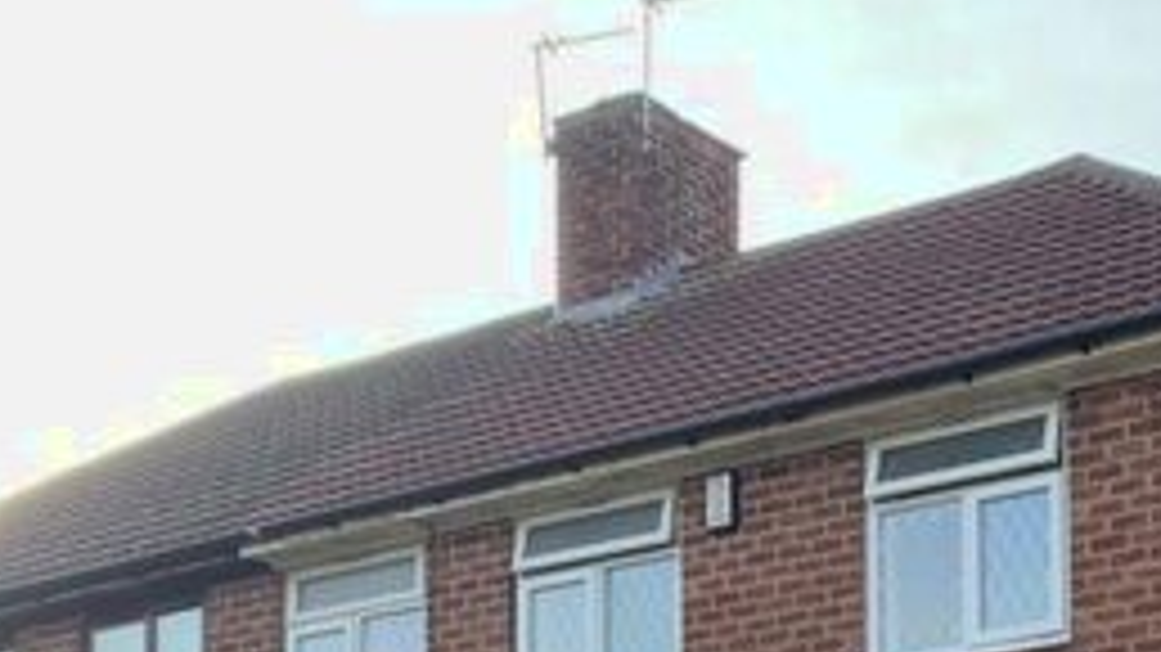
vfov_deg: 14.4
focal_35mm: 77
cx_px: 1107
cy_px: 1032
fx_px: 2370
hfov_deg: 26.3
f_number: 1.8
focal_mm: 4.25
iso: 25
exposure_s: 1/389
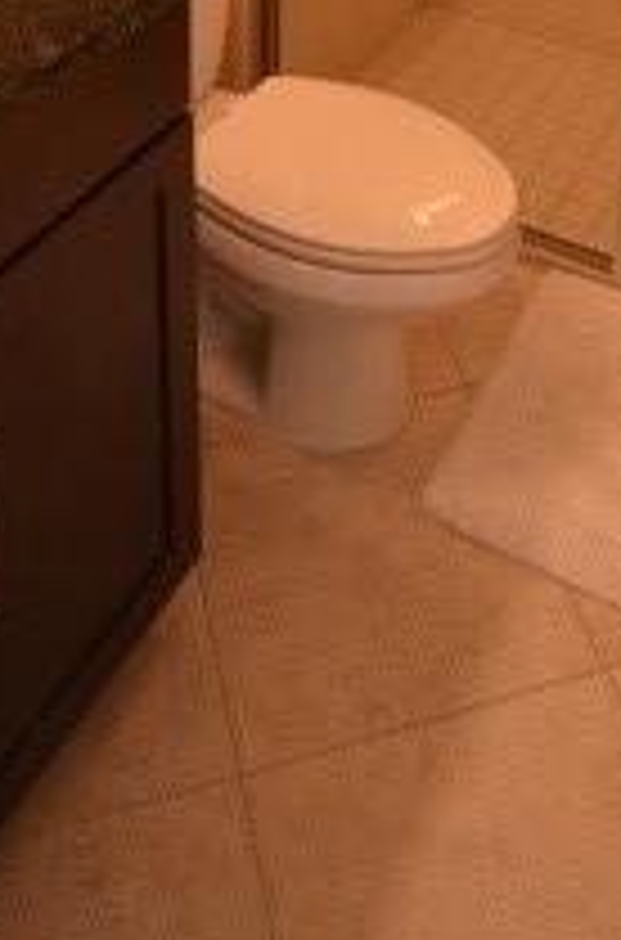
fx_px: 1198
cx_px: 346
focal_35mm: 46
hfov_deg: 29.0
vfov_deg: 32.8
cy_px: -261
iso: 800
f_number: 3.5
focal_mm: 10
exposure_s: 1/30
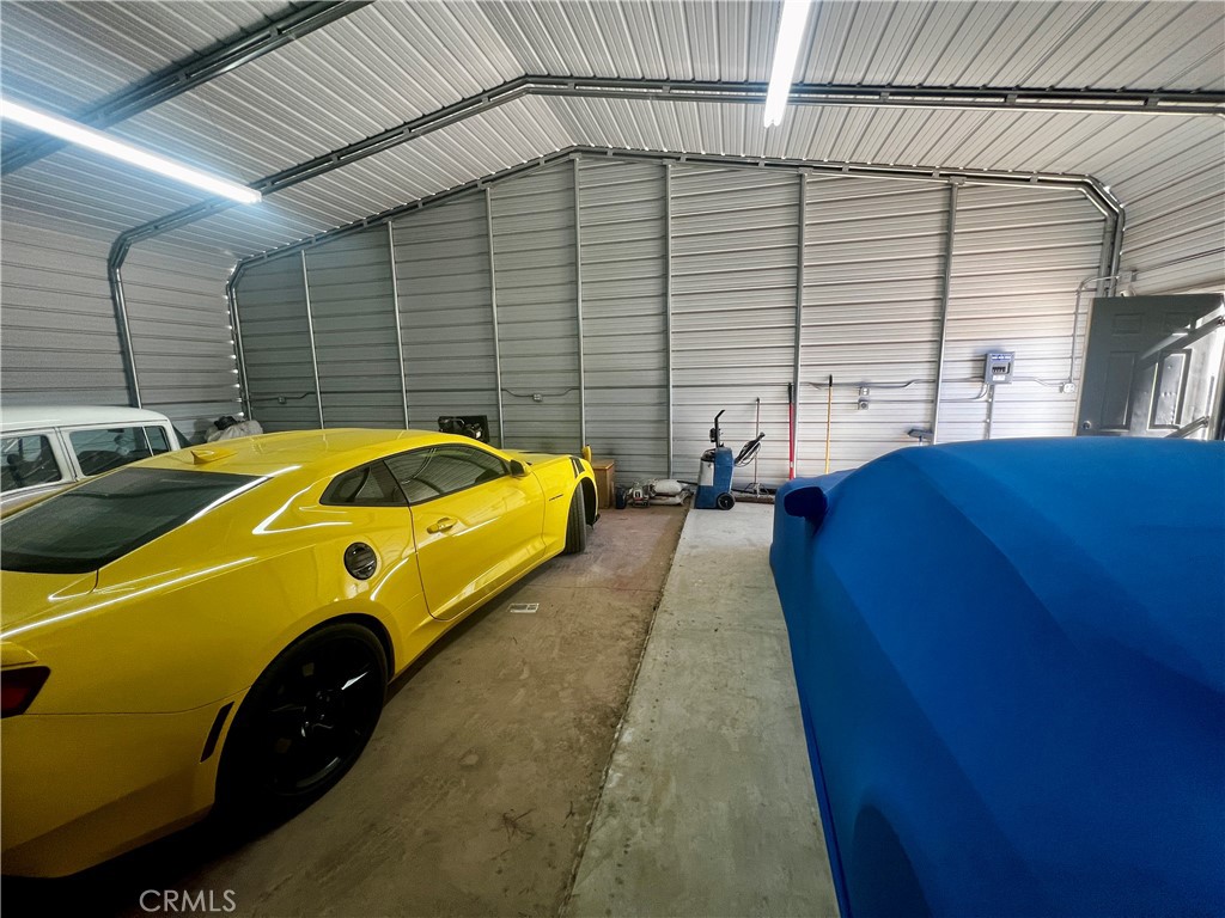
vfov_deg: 89.9
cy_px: 459
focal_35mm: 13
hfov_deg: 106.2
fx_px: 460
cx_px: 612
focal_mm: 1.57
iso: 125
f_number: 1.8
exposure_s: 1/60
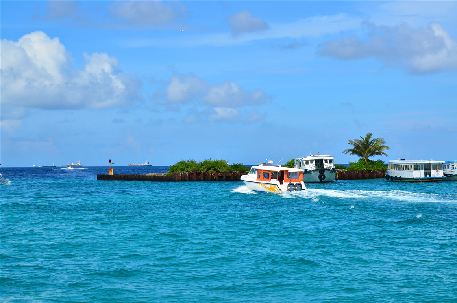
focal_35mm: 75
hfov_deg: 27.1
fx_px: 950
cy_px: 152
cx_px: 228
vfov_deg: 18.1
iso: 100
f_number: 10
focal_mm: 50
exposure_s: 1/320
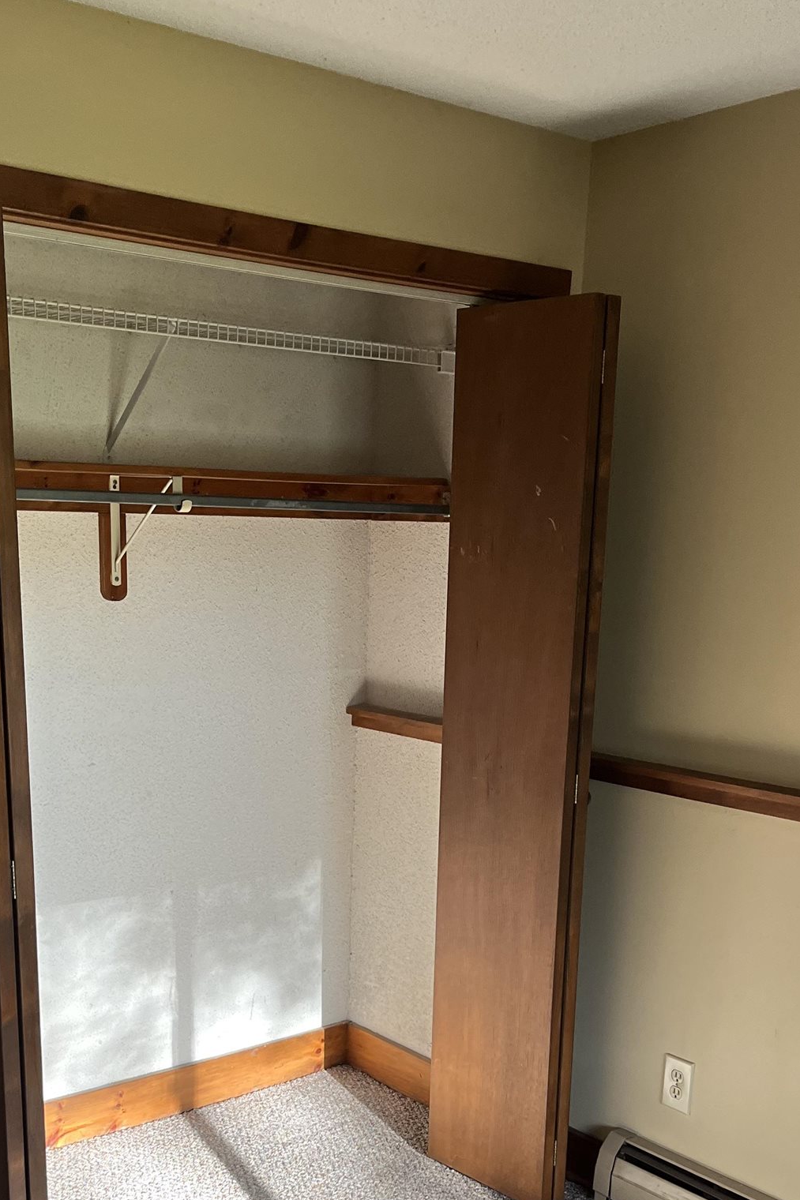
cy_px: 845
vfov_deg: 46.3
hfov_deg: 32.6
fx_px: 1367
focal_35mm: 41
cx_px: 349
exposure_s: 1/114
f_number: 1.6
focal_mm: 5.1
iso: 125
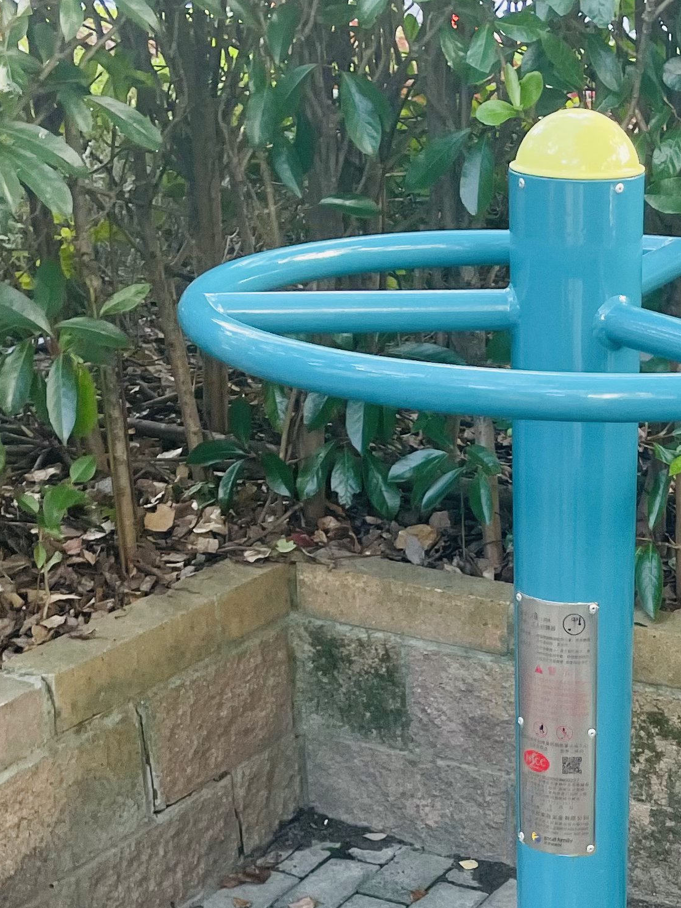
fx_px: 1863
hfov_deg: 20.2
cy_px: 920
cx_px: 652
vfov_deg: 25.9
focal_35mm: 71
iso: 80
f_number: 1.6
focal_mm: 4.2
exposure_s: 1/121
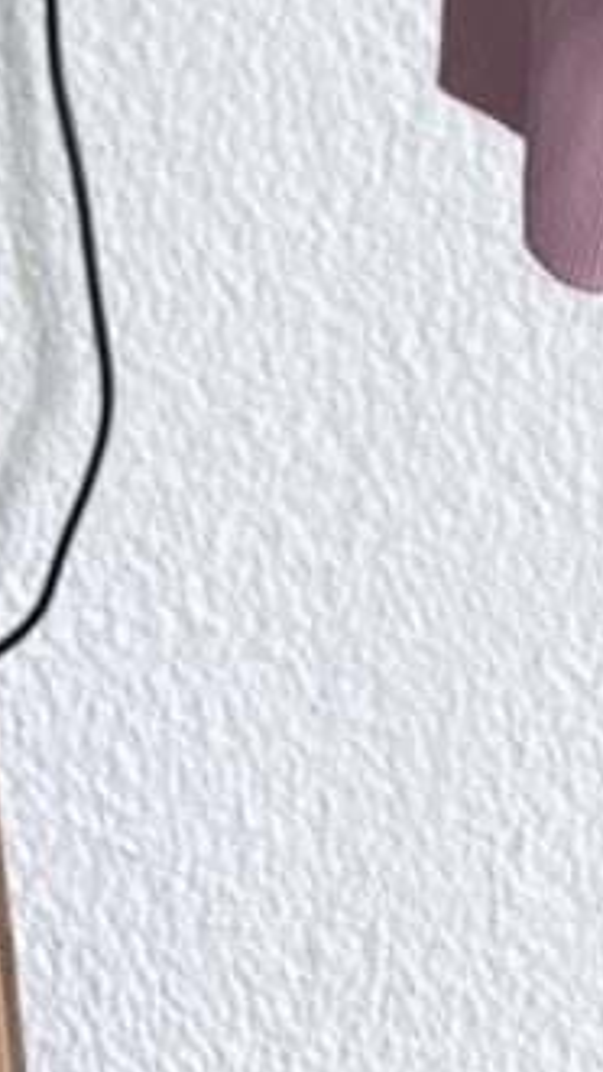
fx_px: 5746
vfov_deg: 7.9
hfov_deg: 5.6
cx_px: 1764
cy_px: -2860
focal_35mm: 202
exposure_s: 1/121
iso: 160
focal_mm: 6.76
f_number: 1.78
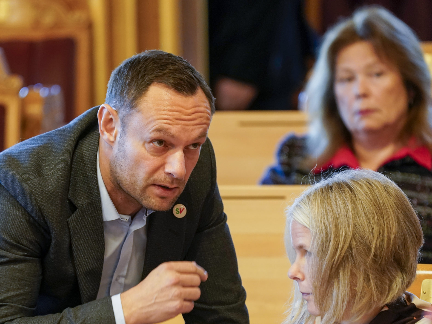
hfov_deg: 2.5
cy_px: 194
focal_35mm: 786
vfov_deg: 1.9
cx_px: 182
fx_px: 9808
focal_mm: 600
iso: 4000
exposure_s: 1/90
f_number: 6.3
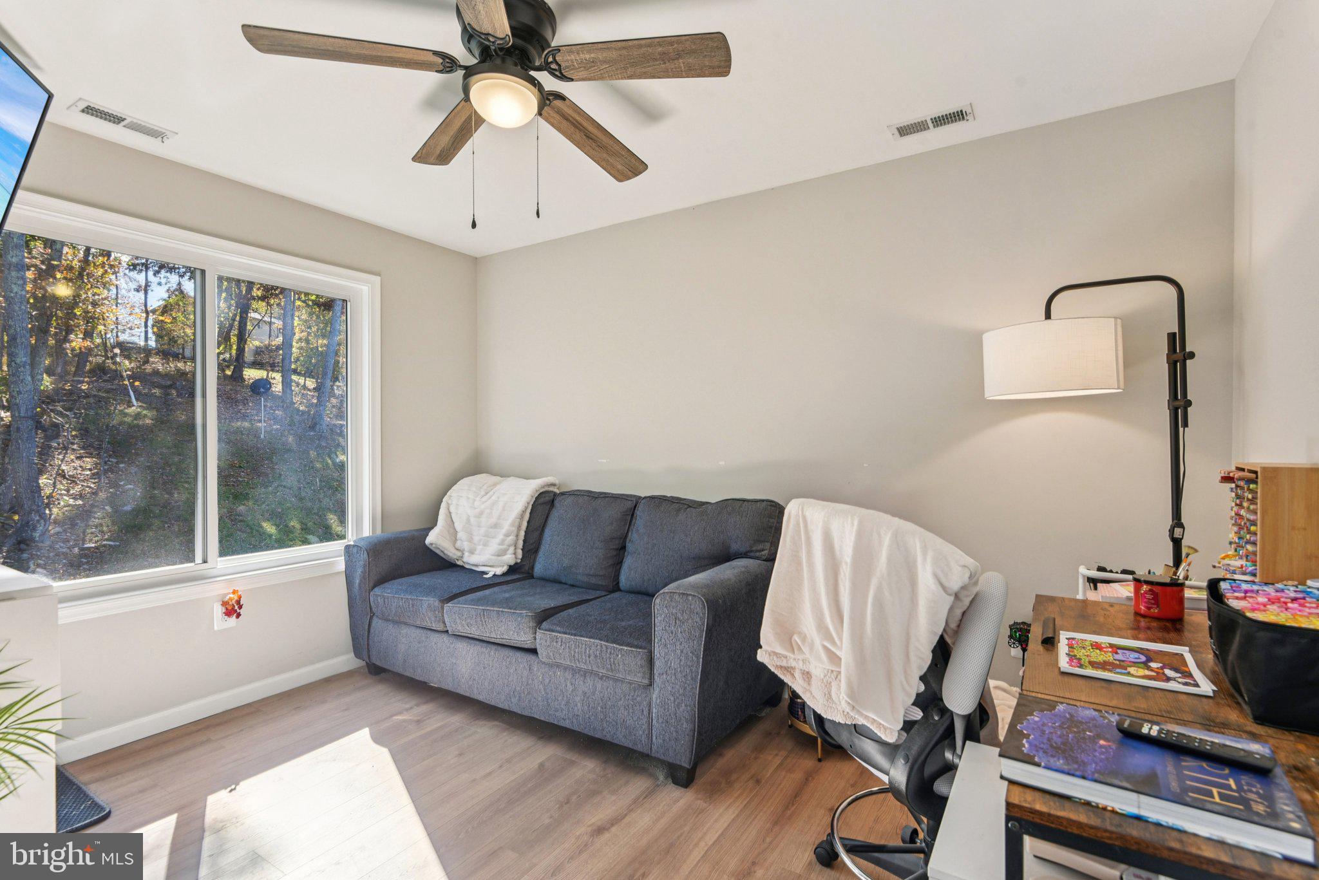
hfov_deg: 96.7
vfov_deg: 73.8
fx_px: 586
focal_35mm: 16
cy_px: 440
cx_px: 660
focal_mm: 16
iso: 400
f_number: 8
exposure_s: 1/40
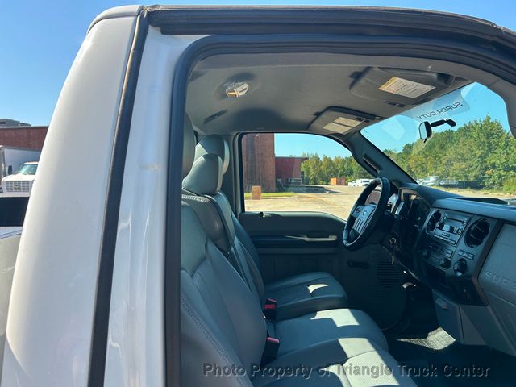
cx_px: 258
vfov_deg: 53.1
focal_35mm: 26
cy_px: 194
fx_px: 388
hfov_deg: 67.3
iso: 50
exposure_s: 1/1183
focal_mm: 5.7
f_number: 1.5
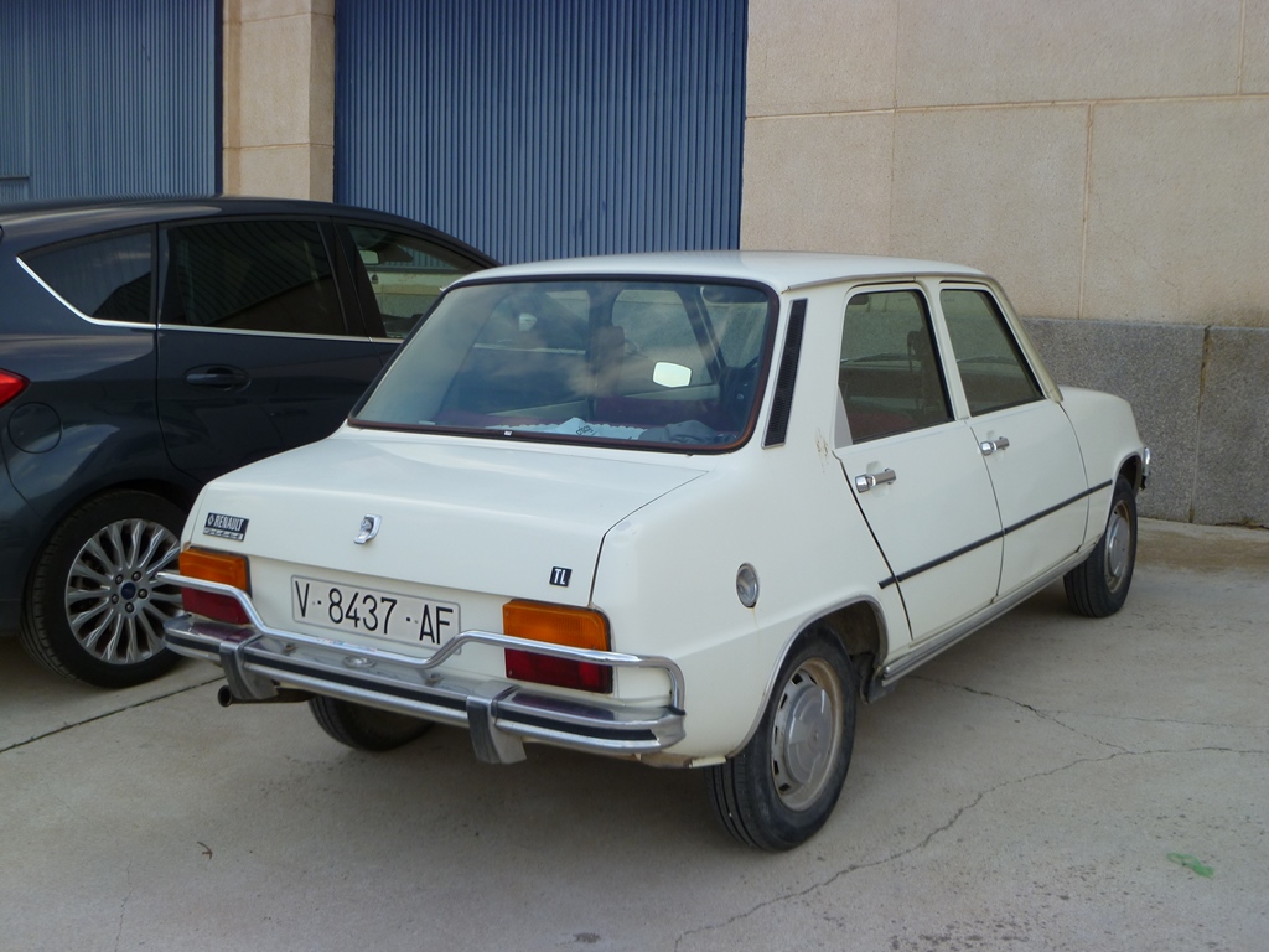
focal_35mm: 36
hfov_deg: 51.4
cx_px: 634
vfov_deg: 39.7
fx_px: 1320
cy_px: 476
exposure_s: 1/100
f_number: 3.6
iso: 80
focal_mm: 6.5
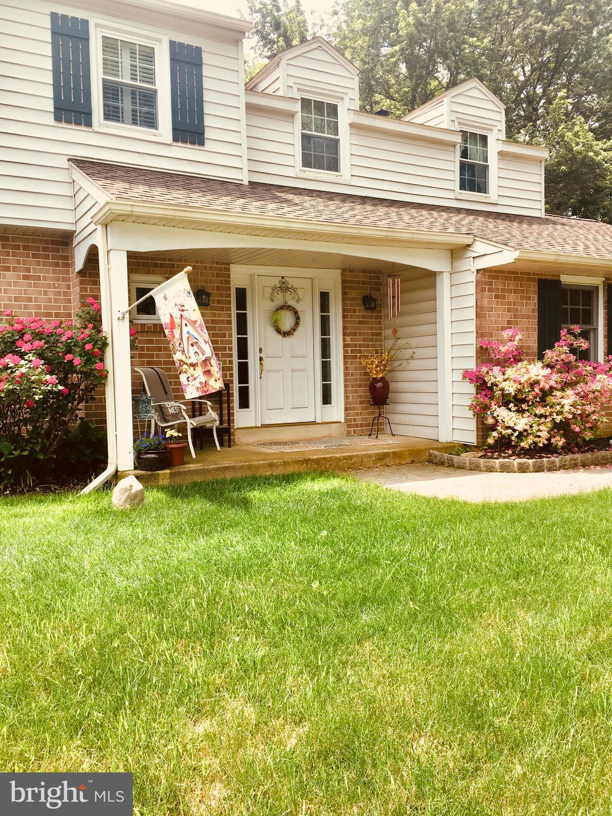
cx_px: 306
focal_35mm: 29
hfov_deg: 48.2
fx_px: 684
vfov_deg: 61.7
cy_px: 408
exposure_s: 1/864
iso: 25
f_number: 2.2
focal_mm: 4.15
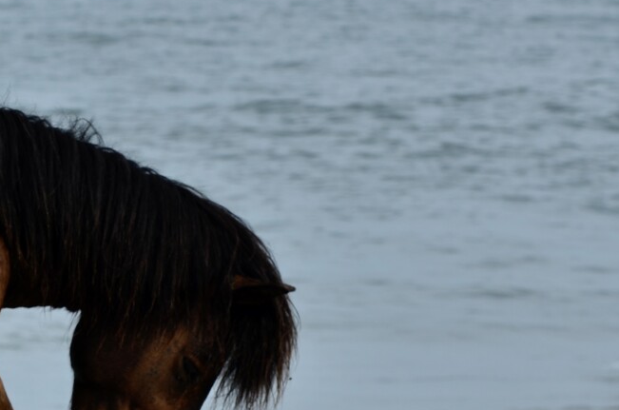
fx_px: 7120
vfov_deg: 3.3
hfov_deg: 5.0
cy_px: 413
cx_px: -17
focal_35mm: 415
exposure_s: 1/250
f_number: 8
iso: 100
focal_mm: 120
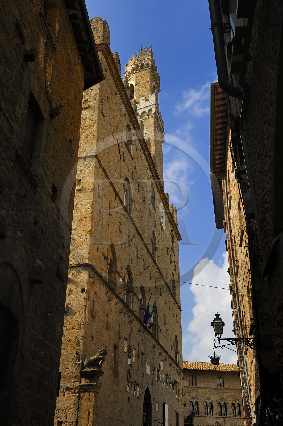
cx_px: 142
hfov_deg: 35.0
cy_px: 213
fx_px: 449
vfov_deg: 50.7
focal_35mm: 38
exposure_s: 1/200
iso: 200
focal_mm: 38
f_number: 11
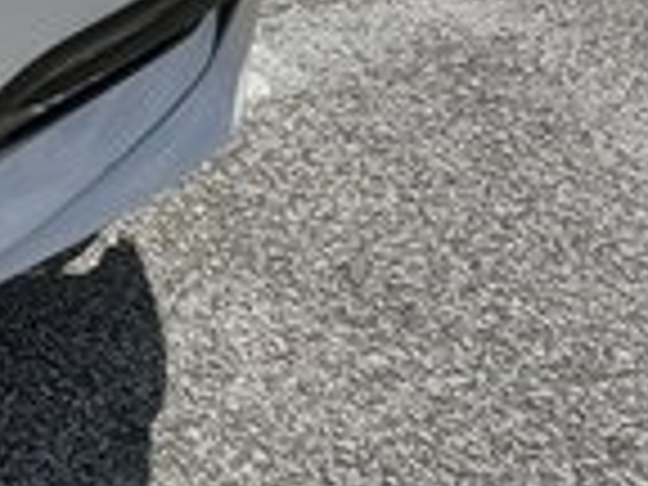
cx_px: -760
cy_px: -382
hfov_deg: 13.4
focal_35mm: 120
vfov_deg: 11.5
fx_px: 2246
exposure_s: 1/1277
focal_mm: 4
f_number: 1.8
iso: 40
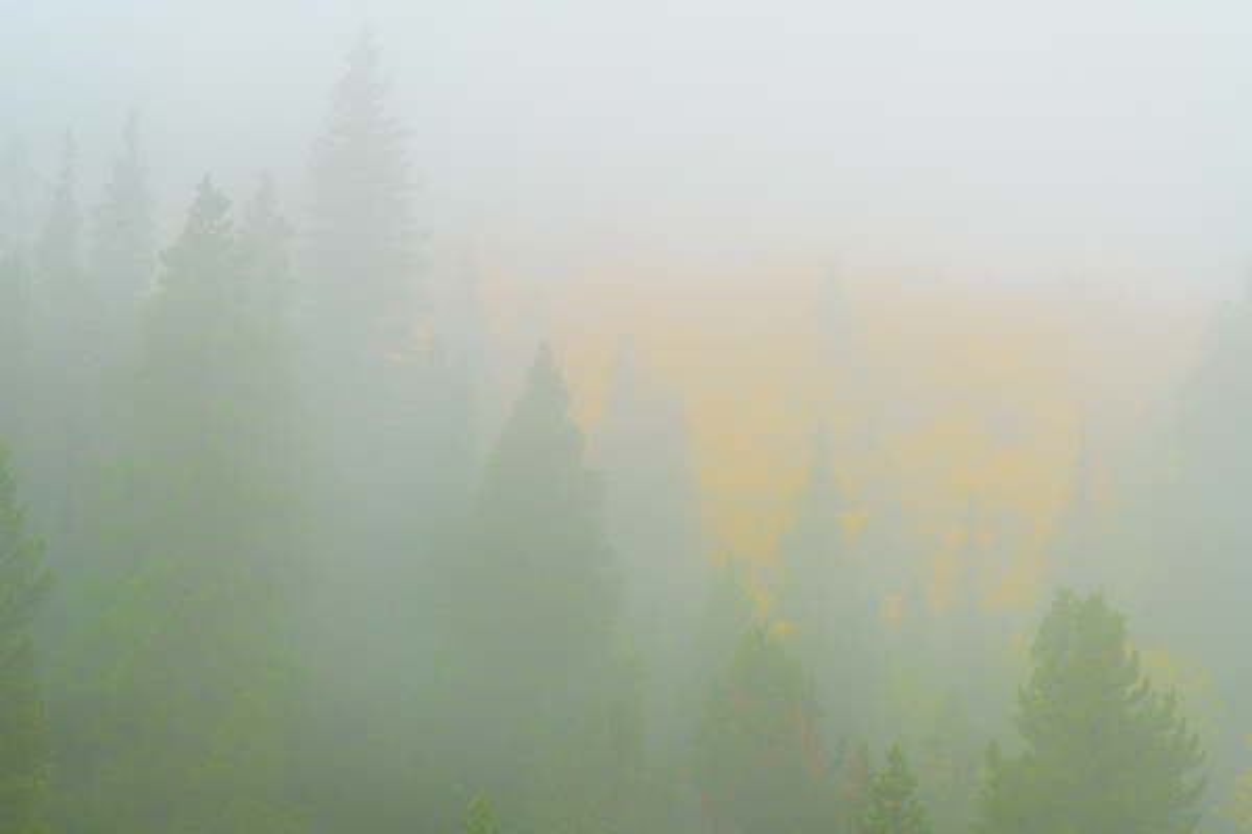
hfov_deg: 19.5
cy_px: 417
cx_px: 626
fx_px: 3651
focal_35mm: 105
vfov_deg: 13.0
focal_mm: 105
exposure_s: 1/250
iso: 400
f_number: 11
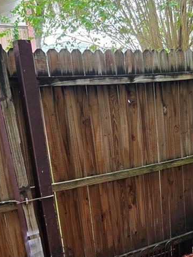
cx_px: 130
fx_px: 424
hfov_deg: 25.5
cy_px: 248
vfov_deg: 31.6
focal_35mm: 57
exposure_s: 1/120
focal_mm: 6.3
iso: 40
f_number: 1.7
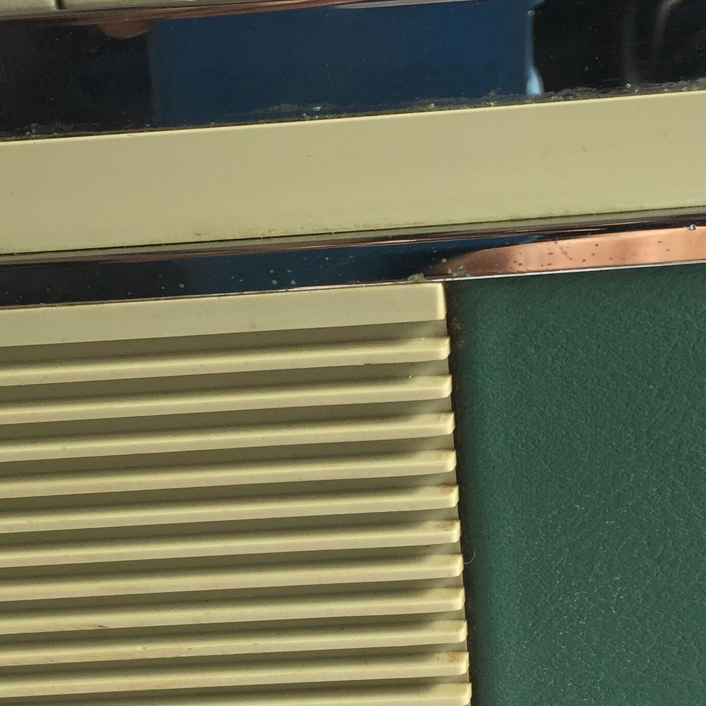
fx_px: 1408
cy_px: 608
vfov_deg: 27.3
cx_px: 390
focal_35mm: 61
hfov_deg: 28.1
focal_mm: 4.15
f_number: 2.2
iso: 40
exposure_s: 1/50
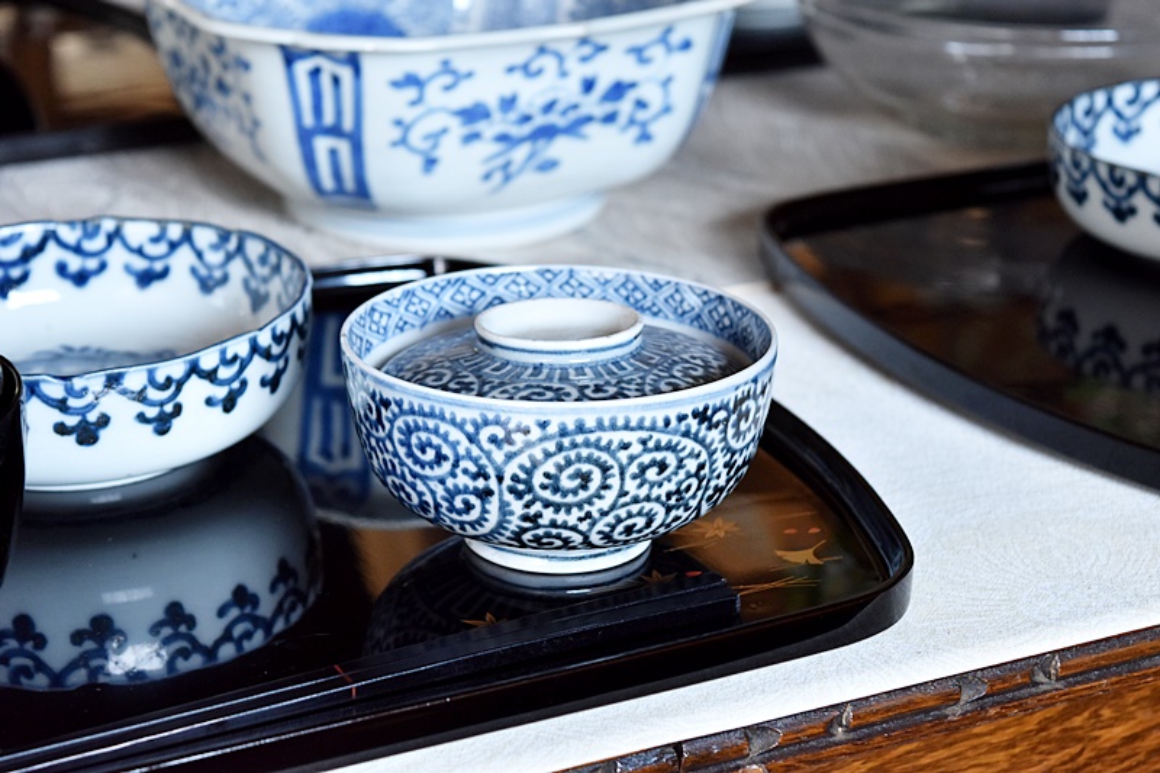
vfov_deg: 16.5
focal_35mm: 82
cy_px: 386
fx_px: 2658
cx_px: 580
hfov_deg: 24.6
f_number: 5.6
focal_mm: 55
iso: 800
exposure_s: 1/15
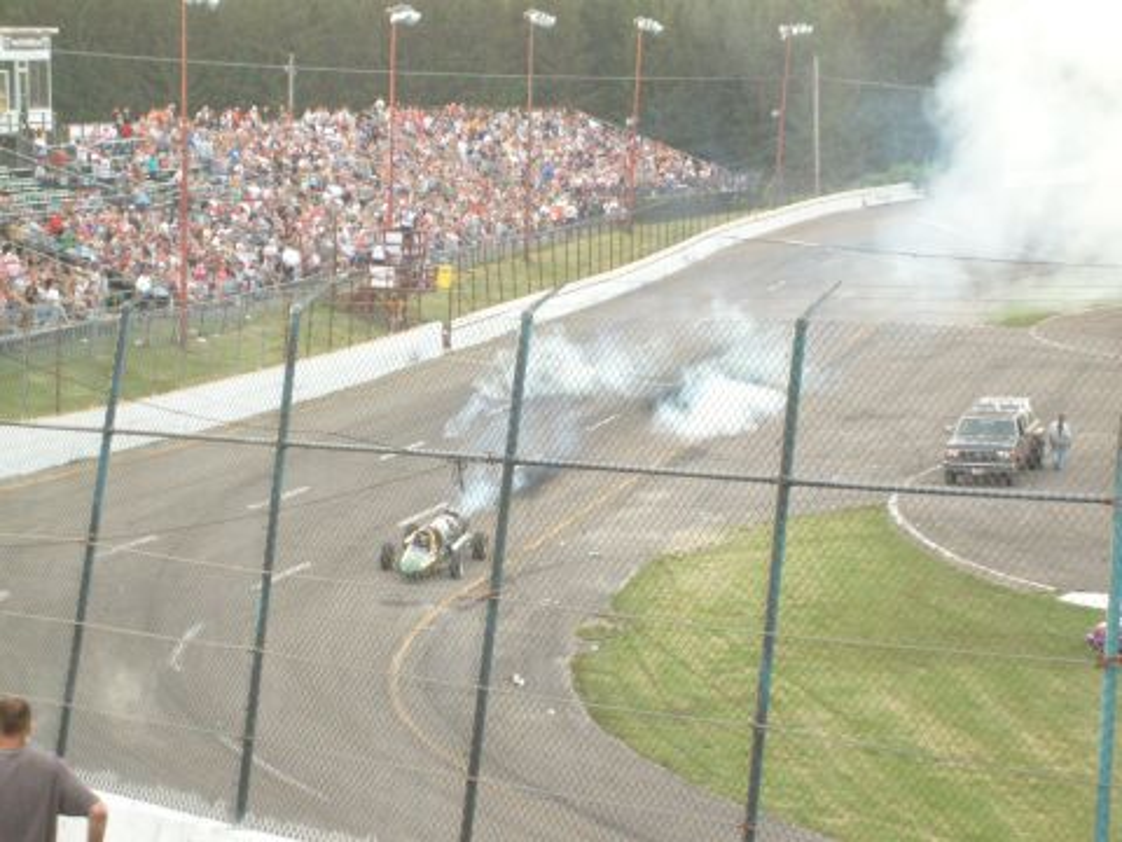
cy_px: 421
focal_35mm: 106
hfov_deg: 18.5
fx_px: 3436
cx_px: 561
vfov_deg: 14.0
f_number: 4.9
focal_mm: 17.4
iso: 400
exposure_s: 1/90
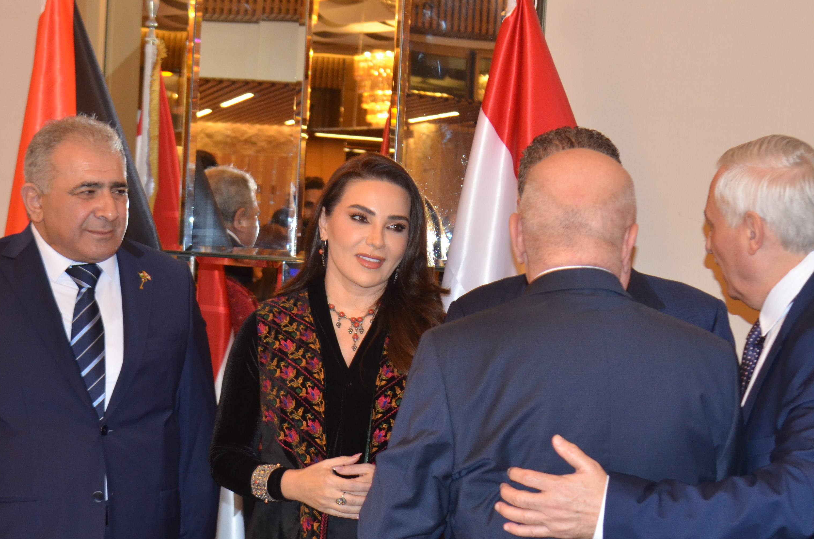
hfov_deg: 24.0
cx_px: 496
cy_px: 350
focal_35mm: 85
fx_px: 1914
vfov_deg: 16.0
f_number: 4
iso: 800
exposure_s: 1/60
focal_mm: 35
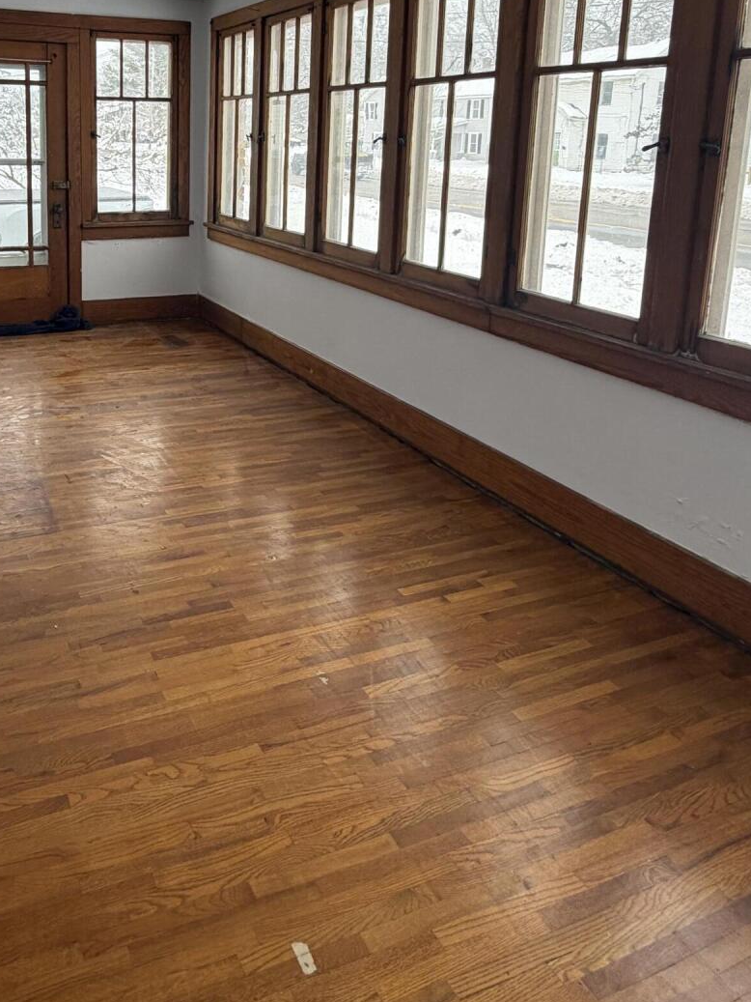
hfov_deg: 49.3
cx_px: 186
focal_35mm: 27
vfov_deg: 62.3
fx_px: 781
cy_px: 273
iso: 64
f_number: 2.2
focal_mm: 2.22
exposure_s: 1/121
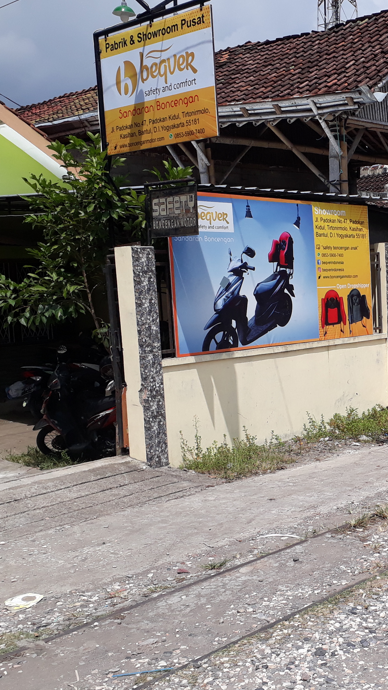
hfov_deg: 23.6
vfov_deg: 42.9
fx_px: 878
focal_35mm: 48
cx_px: 411
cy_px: 356
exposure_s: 1/2222
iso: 40
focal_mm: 3.6
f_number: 1.9
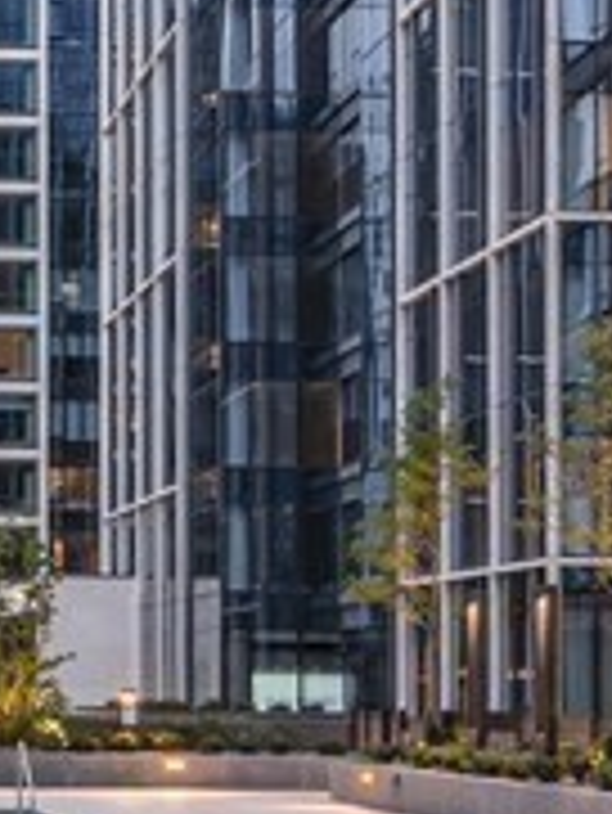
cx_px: -171
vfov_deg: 24.7
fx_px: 1789
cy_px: 38
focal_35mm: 76
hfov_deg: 18.2
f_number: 11
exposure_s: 1/2
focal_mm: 14
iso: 100
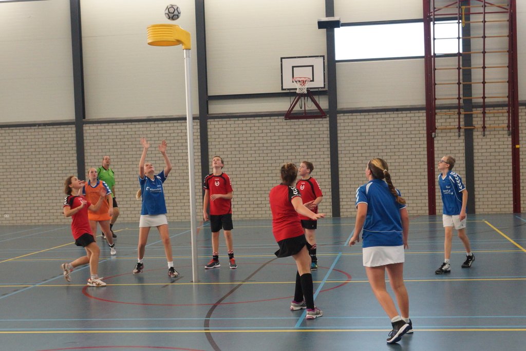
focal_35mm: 39
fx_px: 570
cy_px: 176
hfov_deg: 49.5
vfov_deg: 34.3
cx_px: 263
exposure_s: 1/250
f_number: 4
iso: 1250
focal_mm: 26
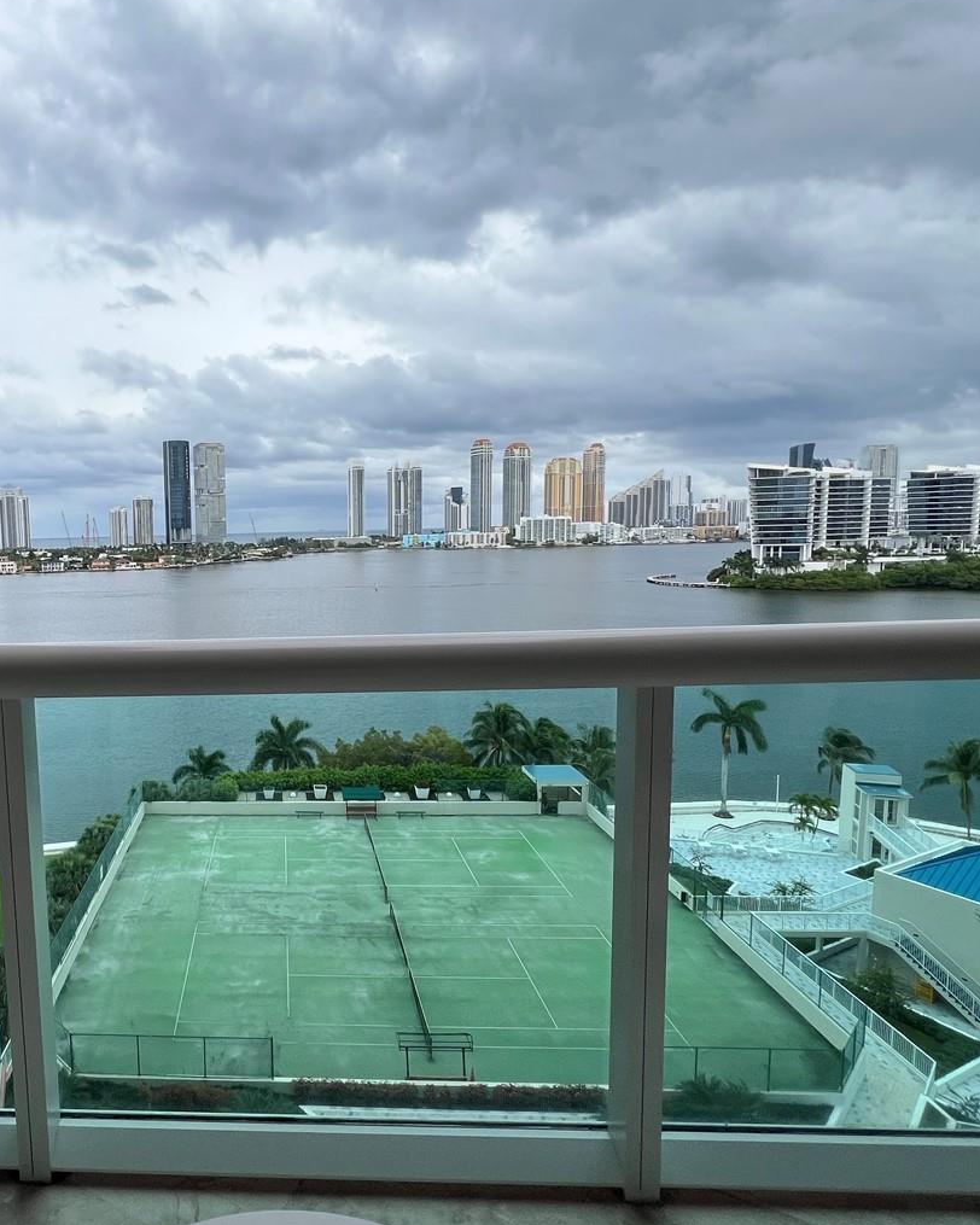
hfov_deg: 63.5
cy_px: 611
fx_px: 725
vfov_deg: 80.4
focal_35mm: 20
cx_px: 229
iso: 32
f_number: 1.8
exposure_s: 1/951
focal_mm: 1.57
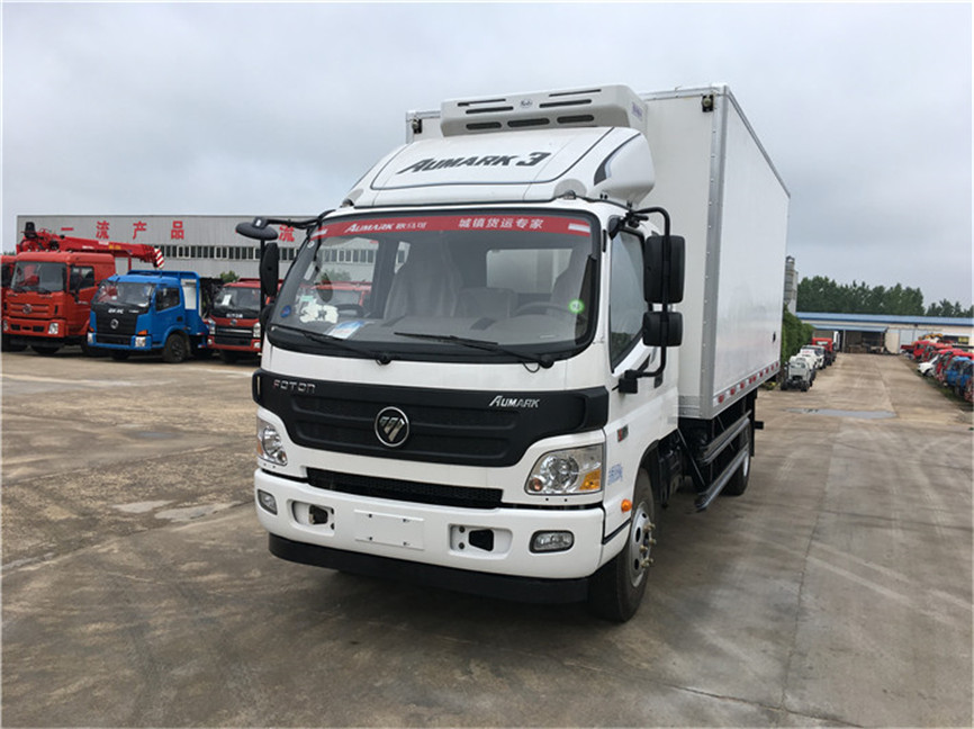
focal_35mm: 29
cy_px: 364
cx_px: 487
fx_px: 815
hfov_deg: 61.7
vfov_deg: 48.2
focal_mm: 4.15
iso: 25
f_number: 2.2
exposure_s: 1/864
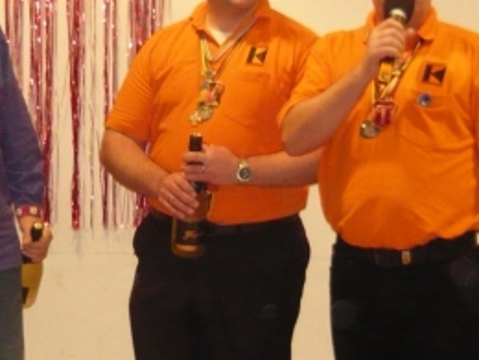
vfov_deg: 11.9
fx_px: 1716
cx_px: 111
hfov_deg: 15.8
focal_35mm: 124
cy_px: 119
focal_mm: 6
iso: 400
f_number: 2.9
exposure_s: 1/30
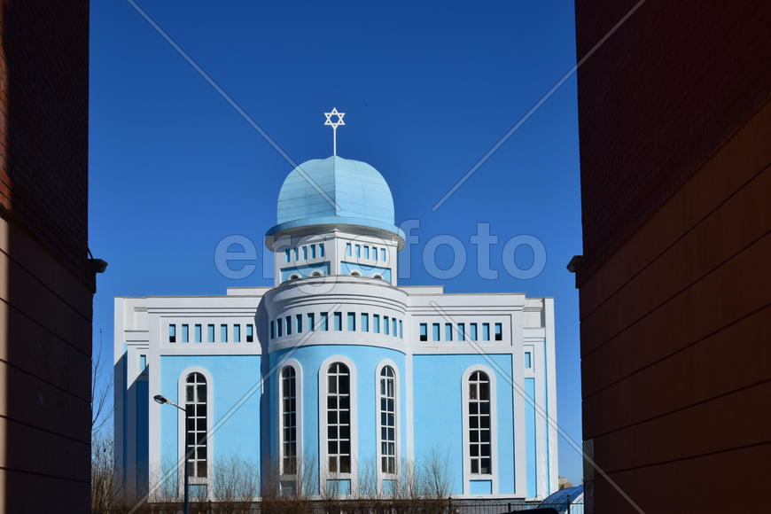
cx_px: 386
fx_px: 899
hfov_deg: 46.4
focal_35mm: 42
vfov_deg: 31.9
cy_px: 257
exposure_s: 1/400
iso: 100
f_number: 10
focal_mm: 28
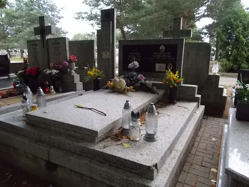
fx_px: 187
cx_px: 124
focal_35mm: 26
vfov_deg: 53.1
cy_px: 94
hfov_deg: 67.3
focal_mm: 4.6
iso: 400
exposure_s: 1/400
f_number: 3.2
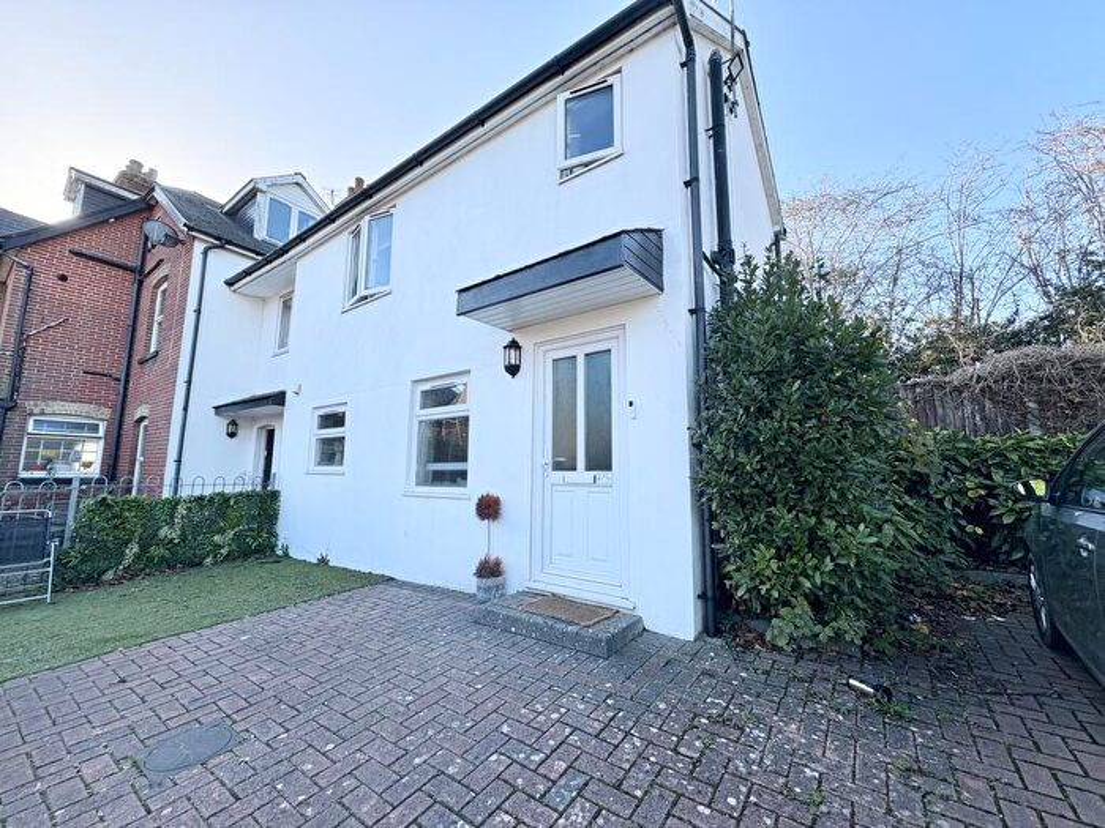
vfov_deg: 85.7
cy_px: 414
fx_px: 447
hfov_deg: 102.1
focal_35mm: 14
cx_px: 552
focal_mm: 2.22
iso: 40
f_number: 2.2
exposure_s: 1/362
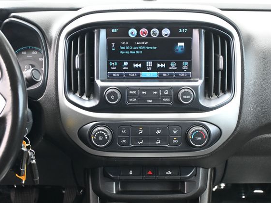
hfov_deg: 40.0
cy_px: 102
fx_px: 372
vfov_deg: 30.5
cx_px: 151
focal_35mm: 48
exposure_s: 1/125
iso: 1250
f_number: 4.8
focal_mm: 29
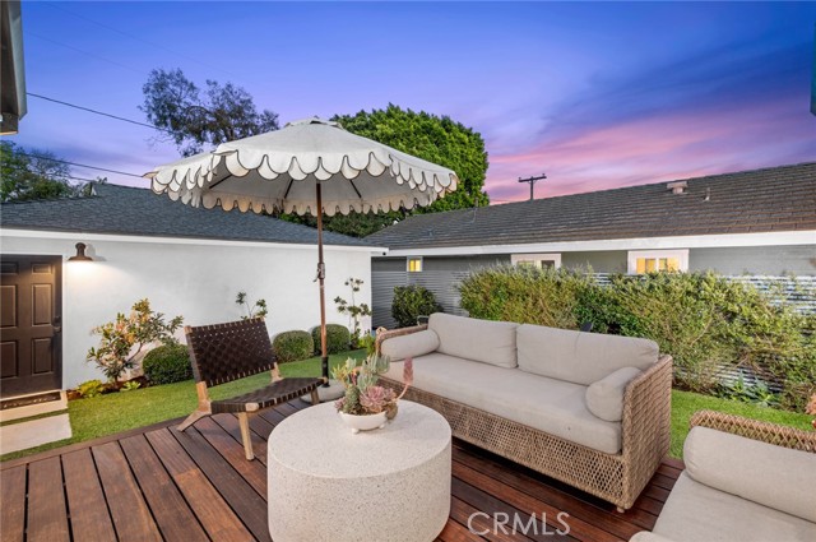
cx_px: 408
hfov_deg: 96.8
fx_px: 362
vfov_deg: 73.6
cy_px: 271
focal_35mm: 16
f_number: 9
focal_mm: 16
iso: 400
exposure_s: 2.5
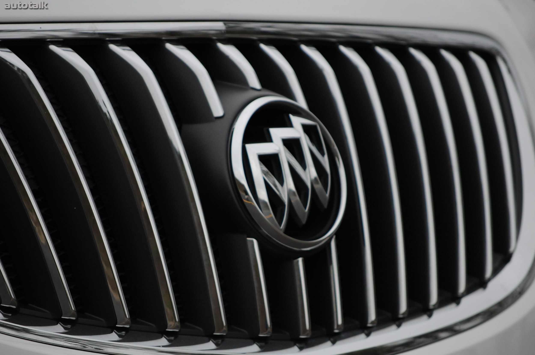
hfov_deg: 6.9
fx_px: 4453
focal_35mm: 300
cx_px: 268
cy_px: 178
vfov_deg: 4.6
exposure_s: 1/1250
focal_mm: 200
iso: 800
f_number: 5.6
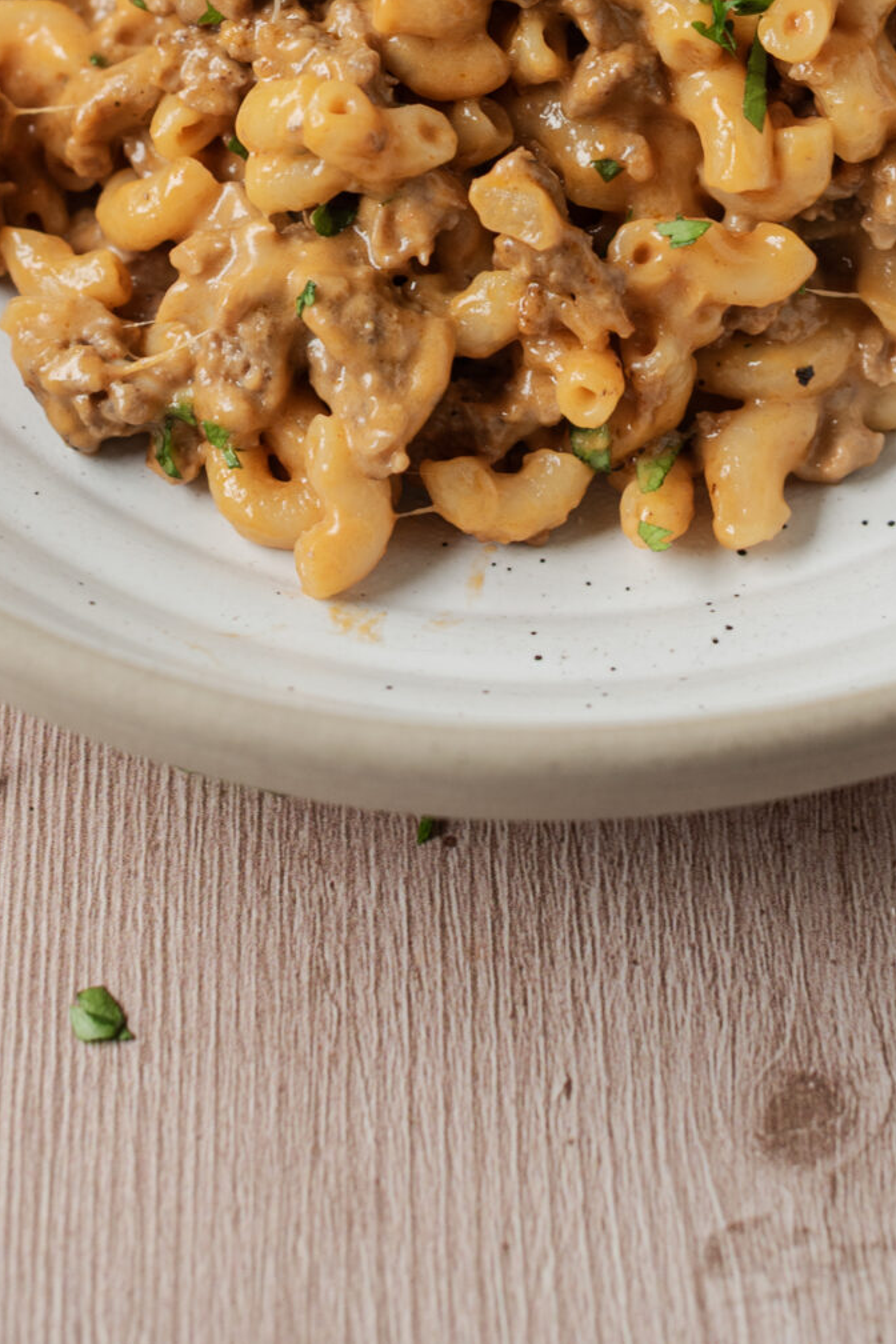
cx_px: 461
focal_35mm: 127
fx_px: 4741
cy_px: -269
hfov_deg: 10.8
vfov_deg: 15.5
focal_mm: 50
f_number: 4.5
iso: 200
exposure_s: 1/15
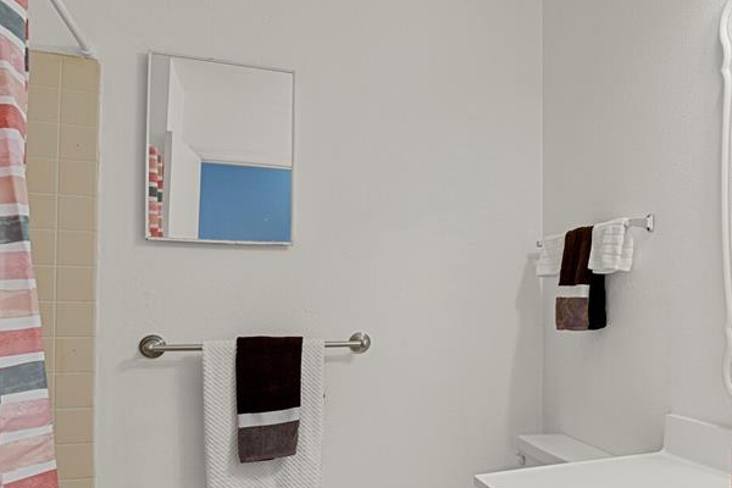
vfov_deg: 44.6
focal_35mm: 29
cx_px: 536
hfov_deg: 60.7
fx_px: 590
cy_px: 305
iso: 250
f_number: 8
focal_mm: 17
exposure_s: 1/1.25
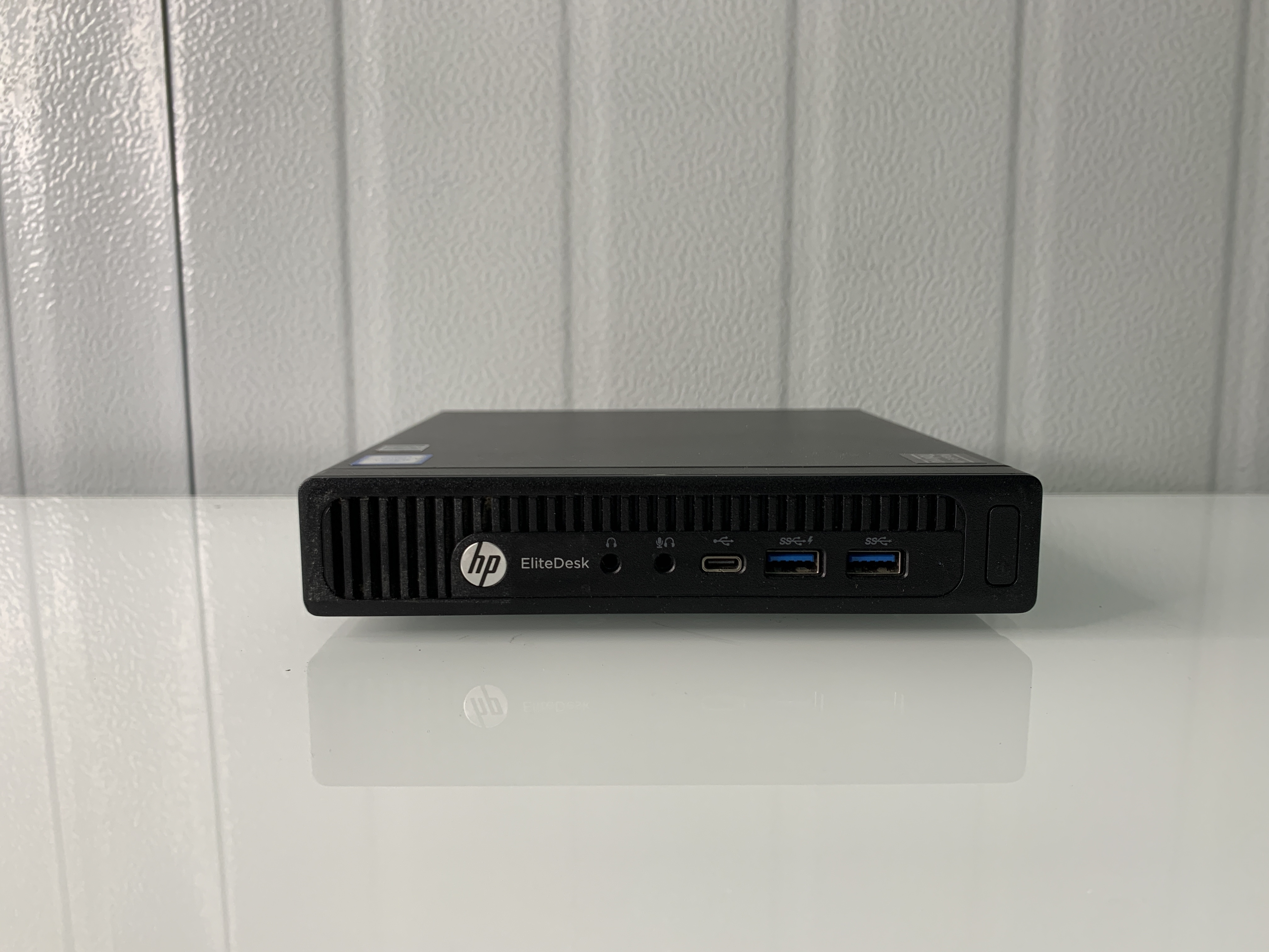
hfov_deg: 67.3
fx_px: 953
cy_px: 476
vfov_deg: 53.1
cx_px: 634
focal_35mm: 26
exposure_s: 1/100
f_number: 1.8
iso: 100
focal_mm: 4.25
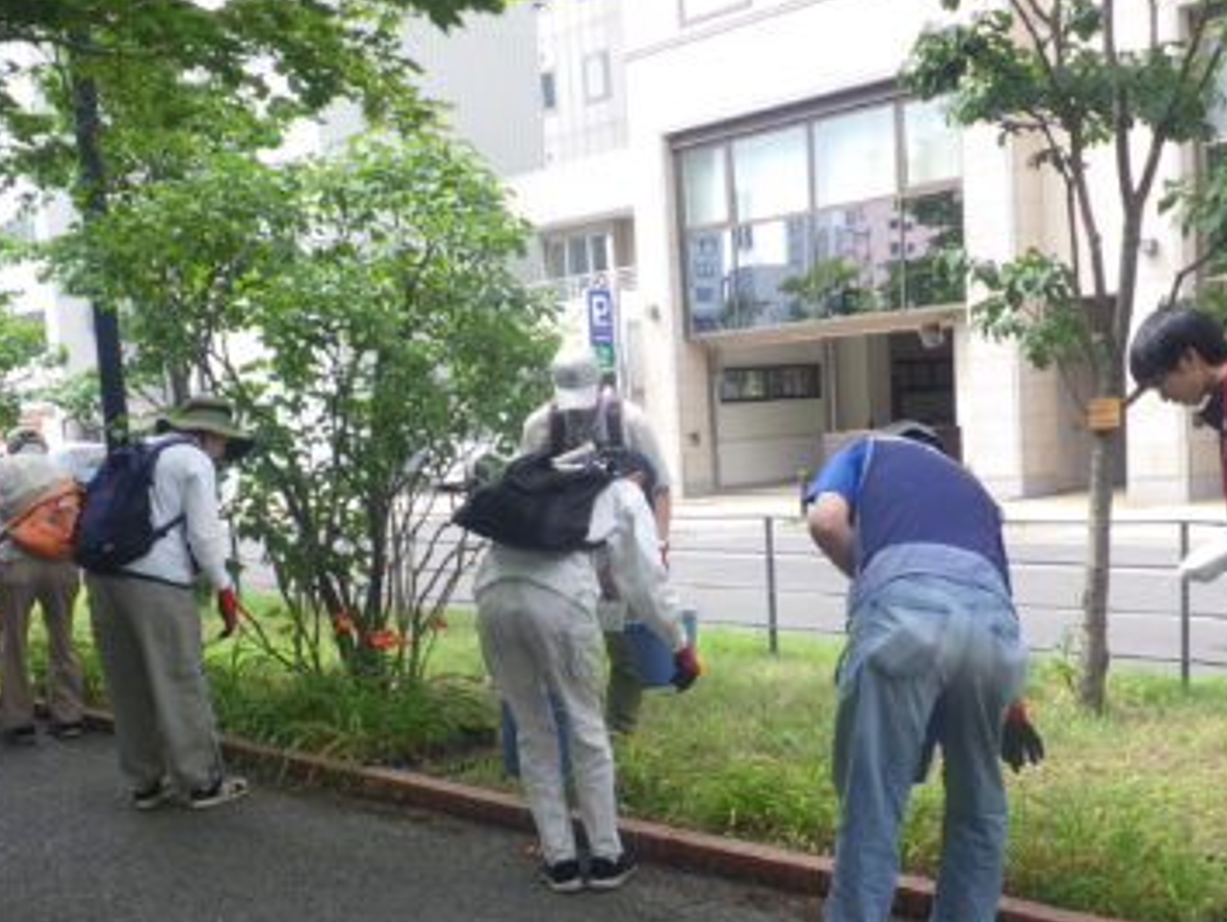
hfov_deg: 42.0
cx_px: 601
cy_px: 695
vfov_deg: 31.6
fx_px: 1596
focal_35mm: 45
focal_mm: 5
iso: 125
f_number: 4.2
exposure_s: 1/200
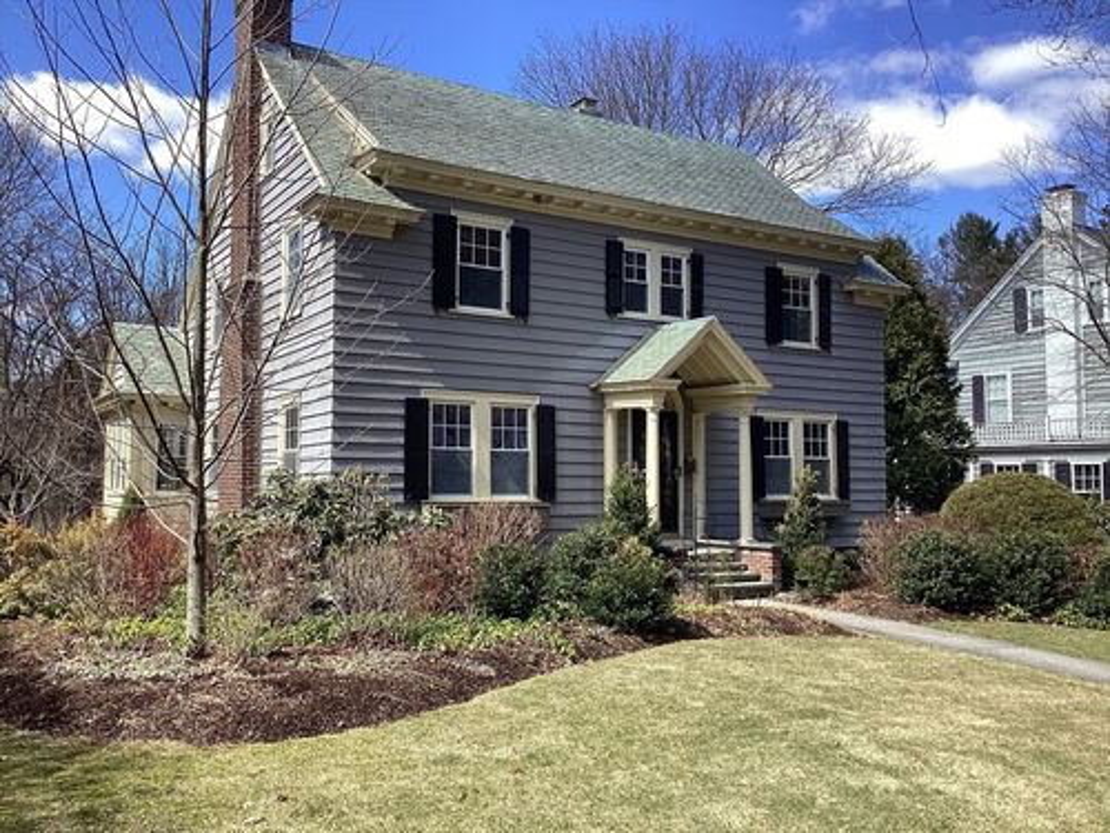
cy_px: 416
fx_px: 994
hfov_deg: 58.4
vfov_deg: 45.4
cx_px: 555
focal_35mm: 31
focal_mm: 3.3
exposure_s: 1/554
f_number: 2.4
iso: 25
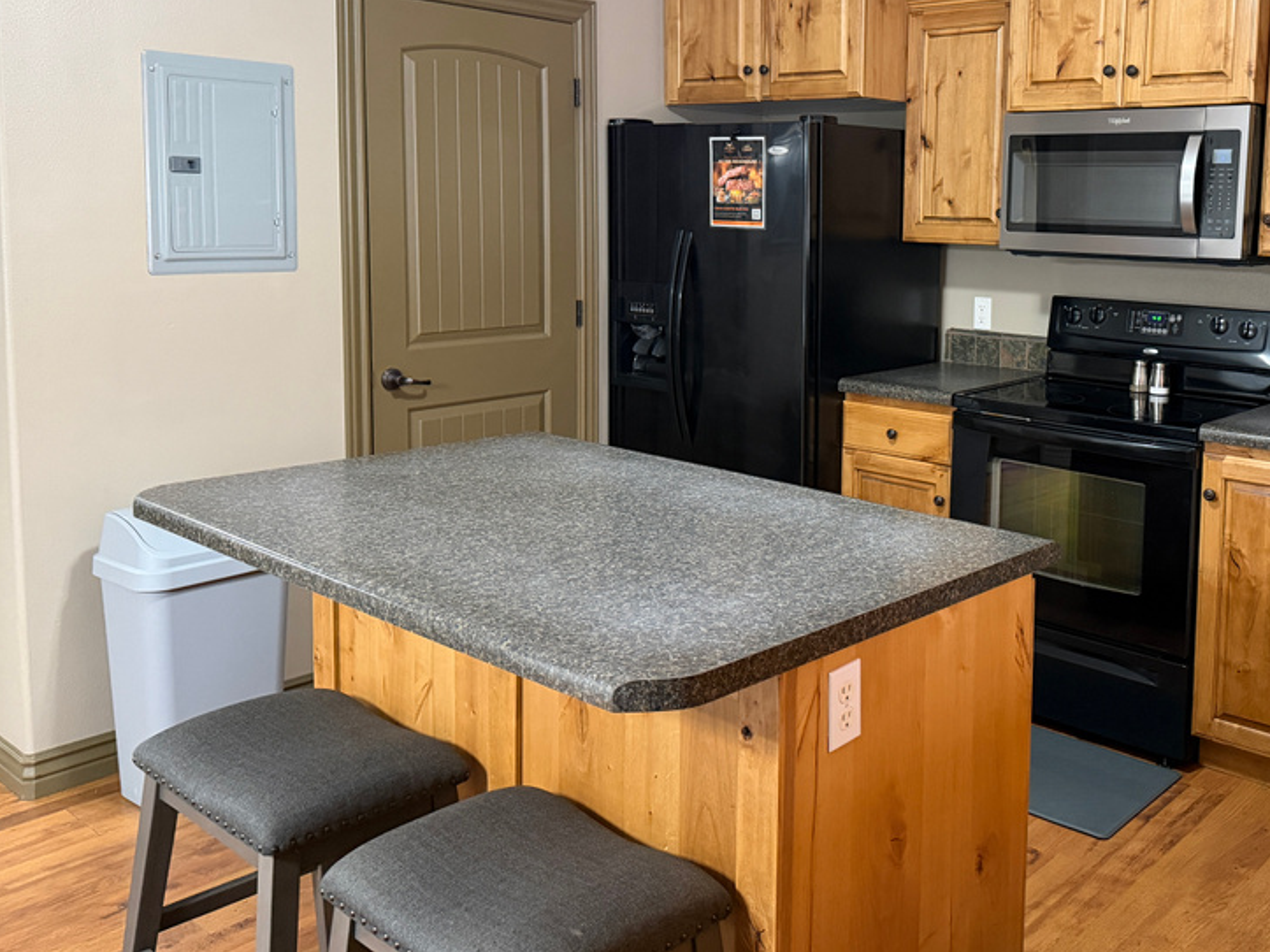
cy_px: 321
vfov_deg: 41.3
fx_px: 1247
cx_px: 862
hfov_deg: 52.8
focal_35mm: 34
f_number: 1.78
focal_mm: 6.76
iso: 640
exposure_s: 1/60
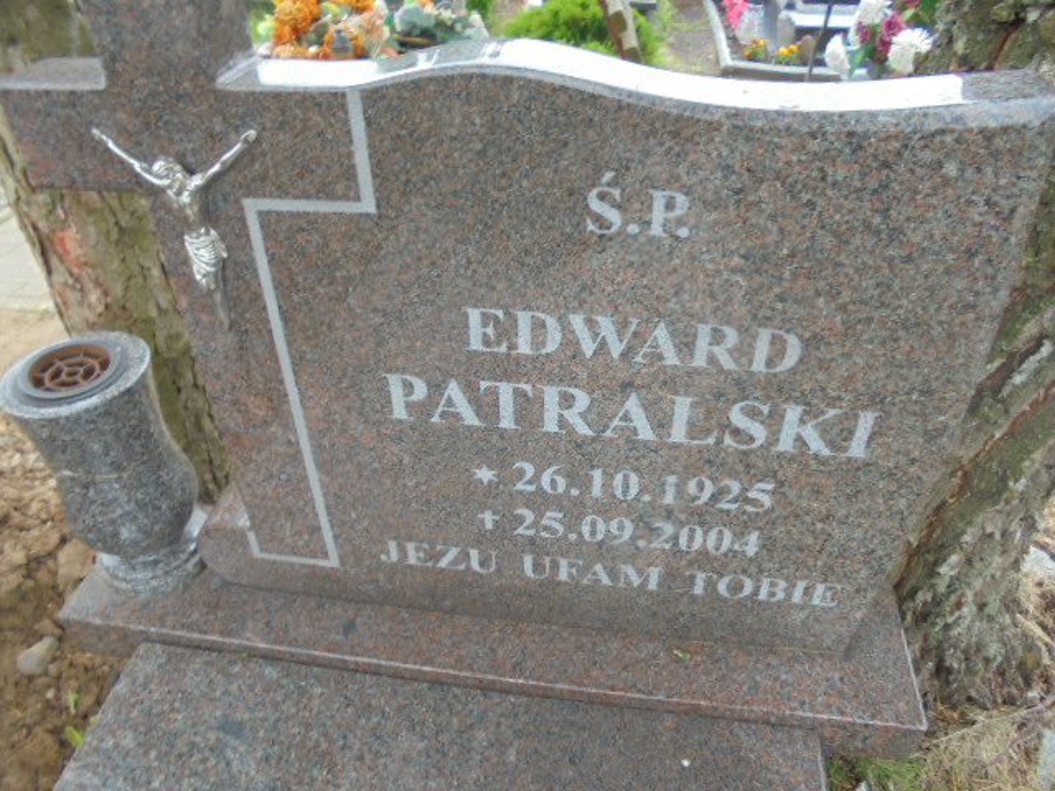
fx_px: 792
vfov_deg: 53.1
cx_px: 528
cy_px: 396
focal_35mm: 26
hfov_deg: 67.3
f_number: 3.5
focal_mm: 4.6
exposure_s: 1/125
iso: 100
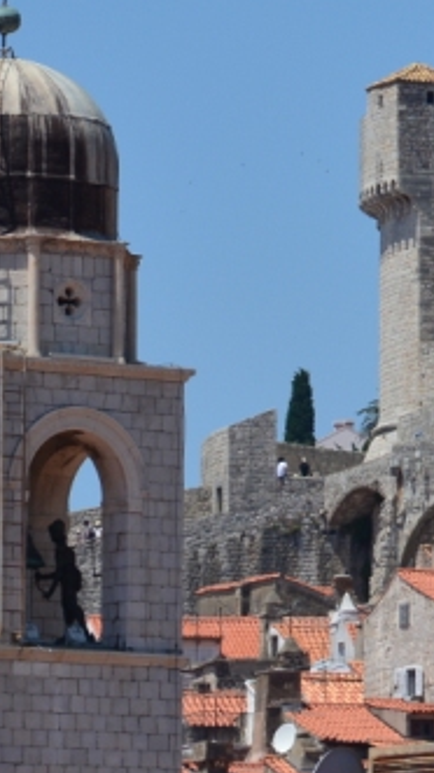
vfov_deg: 4.2
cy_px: 137
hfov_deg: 2.4
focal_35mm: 511
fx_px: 10455
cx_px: 712
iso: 200
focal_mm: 105
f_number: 7.1
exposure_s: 1/800
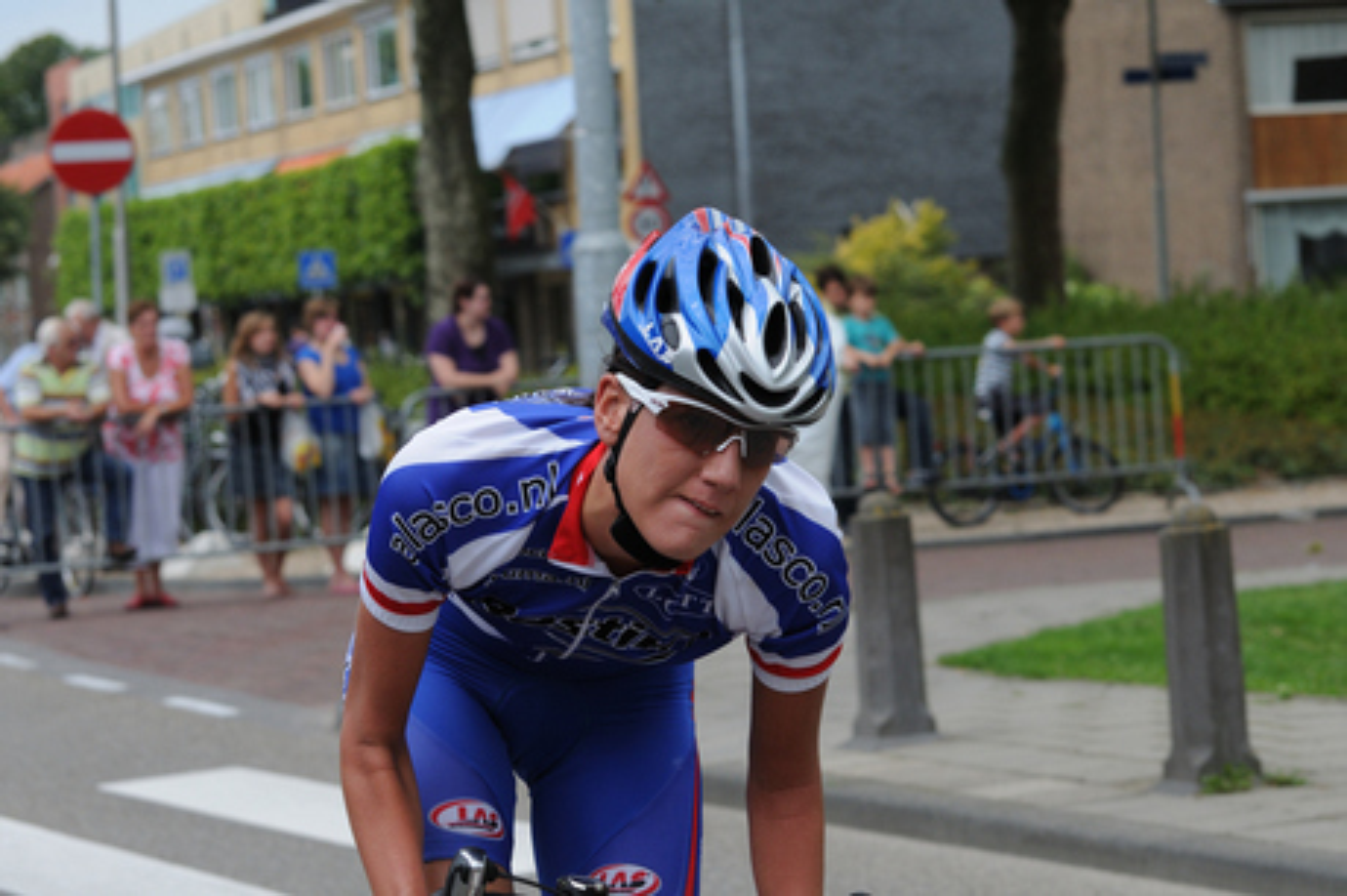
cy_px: 448
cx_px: 674
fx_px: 4767
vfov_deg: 10.7
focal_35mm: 128
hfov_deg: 16.1
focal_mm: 85
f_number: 8
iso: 400
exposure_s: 1/1000
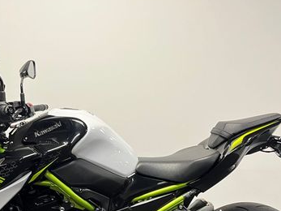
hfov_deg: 39.3
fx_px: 390
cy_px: 187
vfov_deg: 29.1
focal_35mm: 48
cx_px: 98
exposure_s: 1/50
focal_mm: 5.1
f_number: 1.6
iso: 250
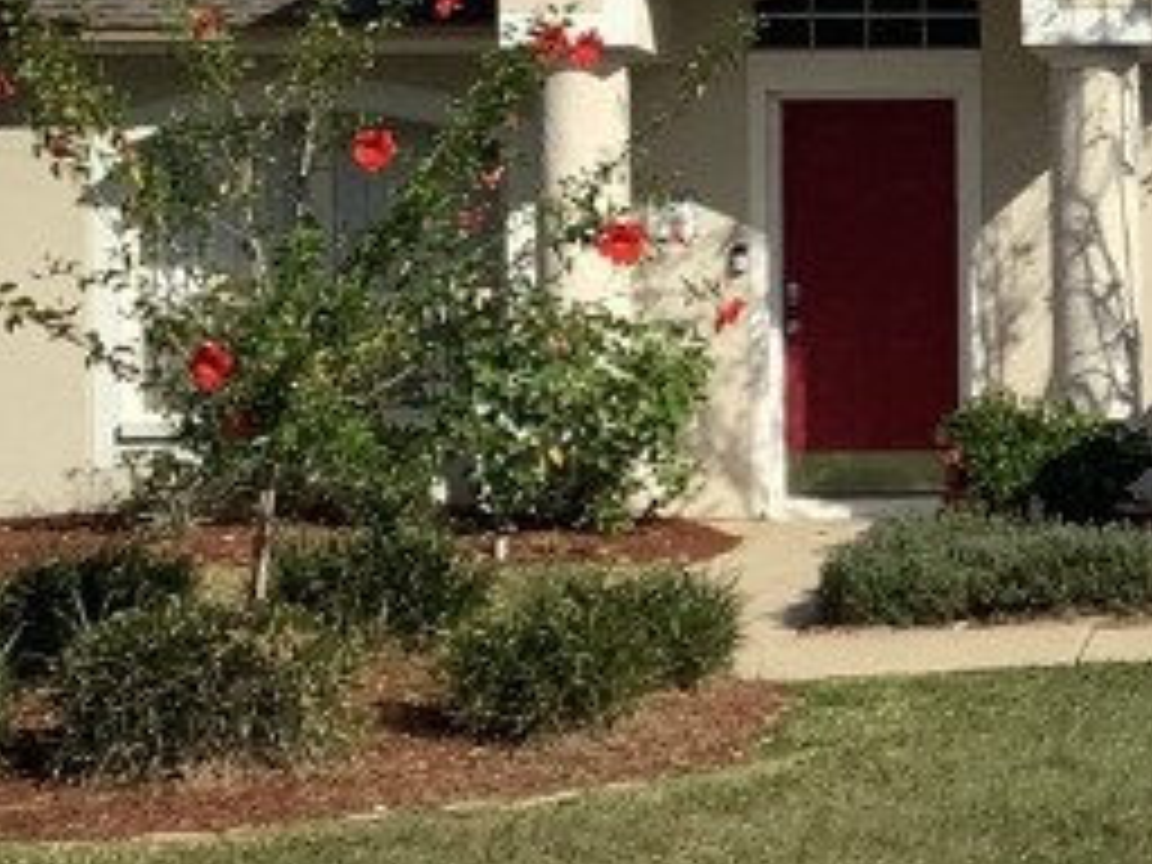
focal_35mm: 124
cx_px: 1575
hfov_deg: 15.0
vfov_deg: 11.9
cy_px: 328
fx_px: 4127
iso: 25
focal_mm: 3.3
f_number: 2.4
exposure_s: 1/2146
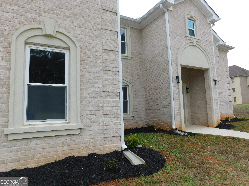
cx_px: 124
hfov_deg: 73.9
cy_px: 93
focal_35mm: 23
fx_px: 165
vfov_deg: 58.9
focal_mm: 4
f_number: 3
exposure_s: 1/500
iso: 125
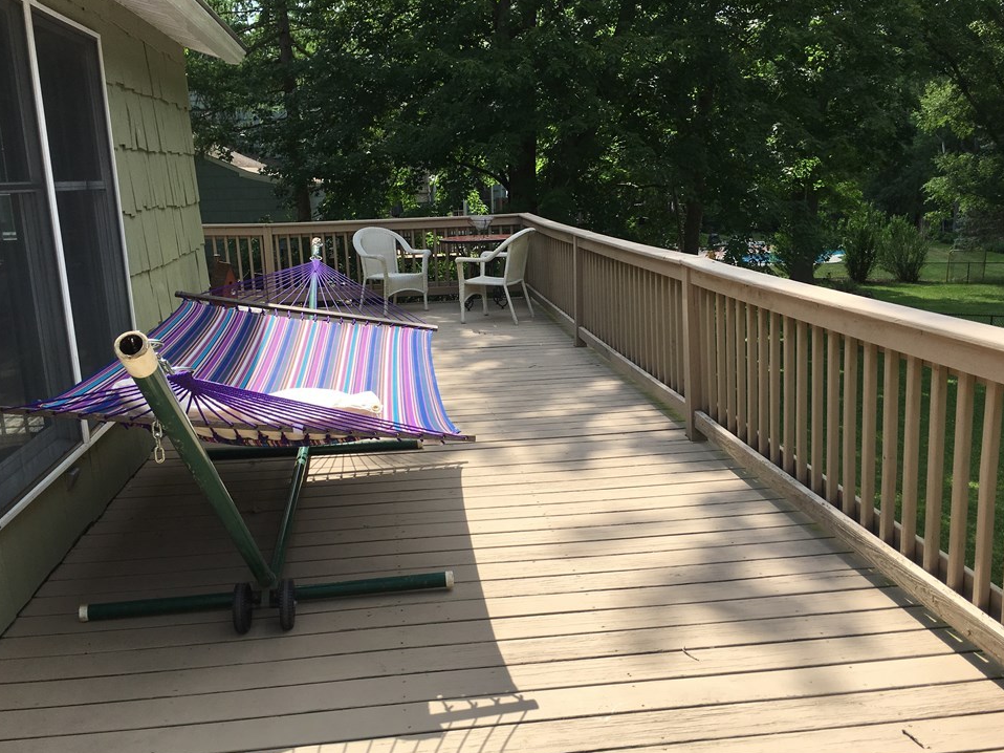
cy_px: 396
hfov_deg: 58.4
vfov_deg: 45.4
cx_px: 494
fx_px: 899
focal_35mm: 31
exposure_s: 1/999
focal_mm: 4.15
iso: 25
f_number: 2.2
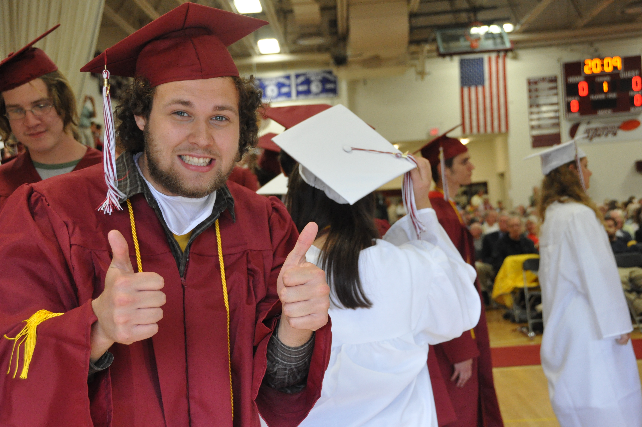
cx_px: 321
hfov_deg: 37.9
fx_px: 935
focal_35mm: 52
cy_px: 214
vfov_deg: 25.7
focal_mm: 35
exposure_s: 1/125
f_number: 5.6
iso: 1600
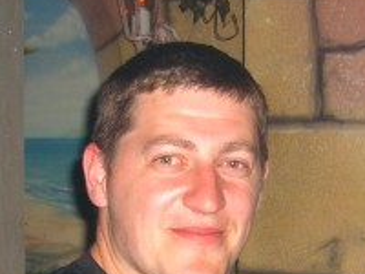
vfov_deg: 12.6
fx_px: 1202
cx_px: 212
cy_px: 358
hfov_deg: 17.3
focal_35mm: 114
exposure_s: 1/60
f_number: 2.8
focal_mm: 7.9
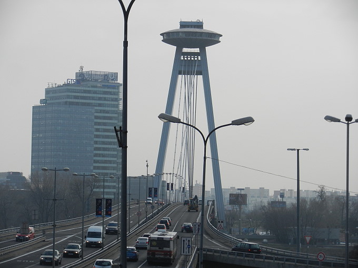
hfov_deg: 13.7
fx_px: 1489
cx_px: 179
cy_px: 134
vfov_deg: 10.3
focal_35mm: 144
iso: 160
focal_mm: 25.9
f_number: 5.2
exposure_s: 1/800
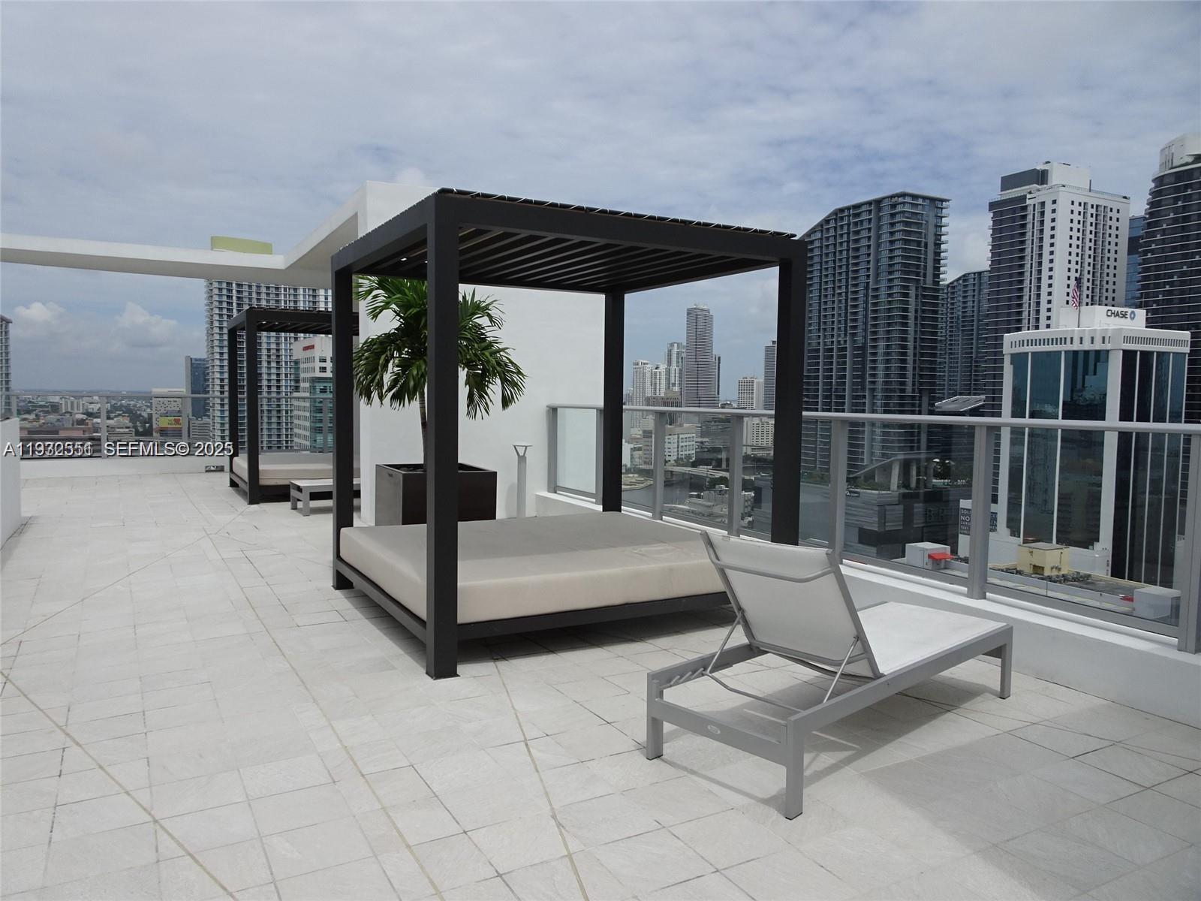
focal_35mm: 24
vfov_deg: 56.8
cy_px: 450
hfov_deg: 71.6
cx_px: 600
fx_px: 833
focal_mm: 4.1
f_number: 3.5
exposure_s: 1/2000
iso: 80
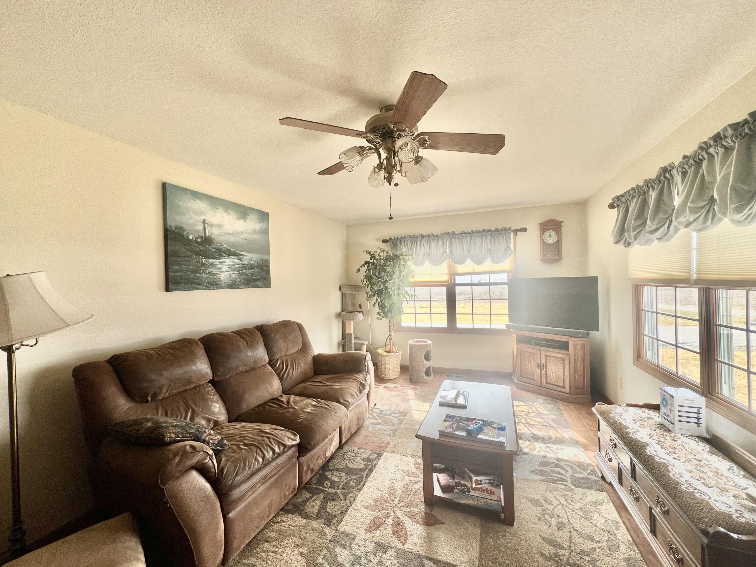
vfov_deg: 89.9
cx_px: 378
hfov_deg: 106.2
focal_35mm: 13
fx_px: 284
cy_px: 284
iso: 40
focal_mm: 1.57
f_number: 1.8
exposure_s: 1/99
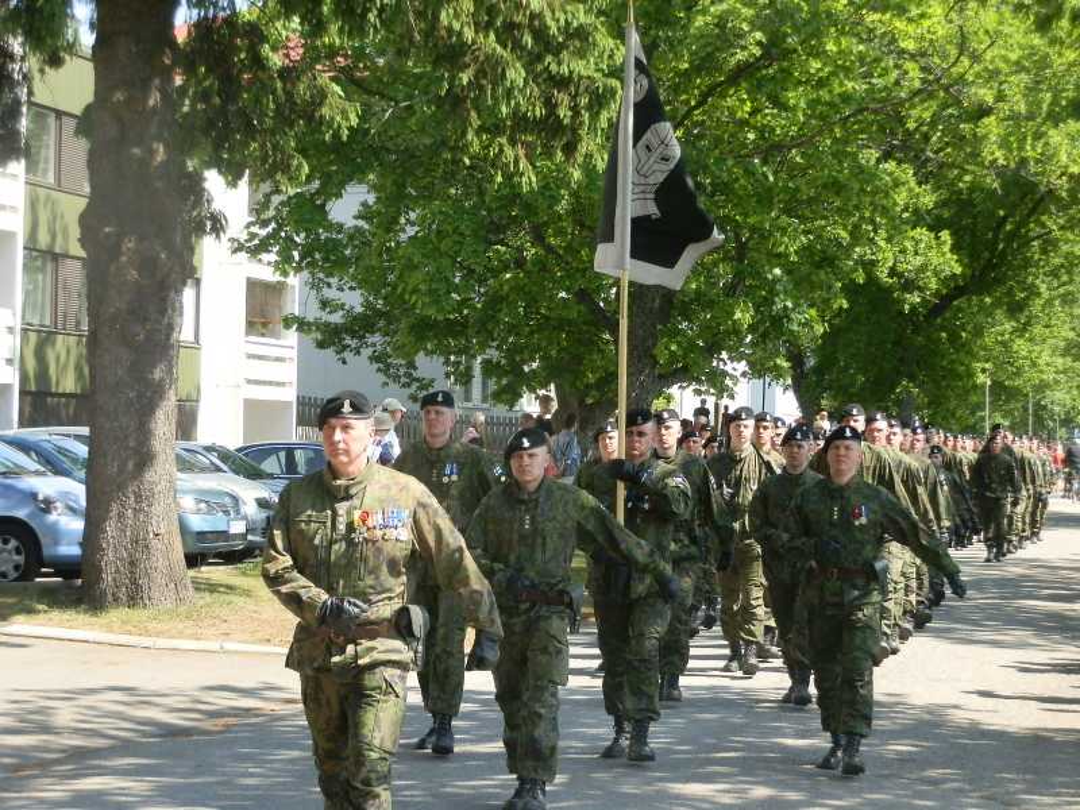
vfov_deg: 19.1
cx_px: 540
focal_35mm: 77
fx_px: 2402
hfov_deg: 25.3
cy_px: 405
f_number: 3.9
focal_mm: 13.82
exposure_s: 1/640
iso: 200
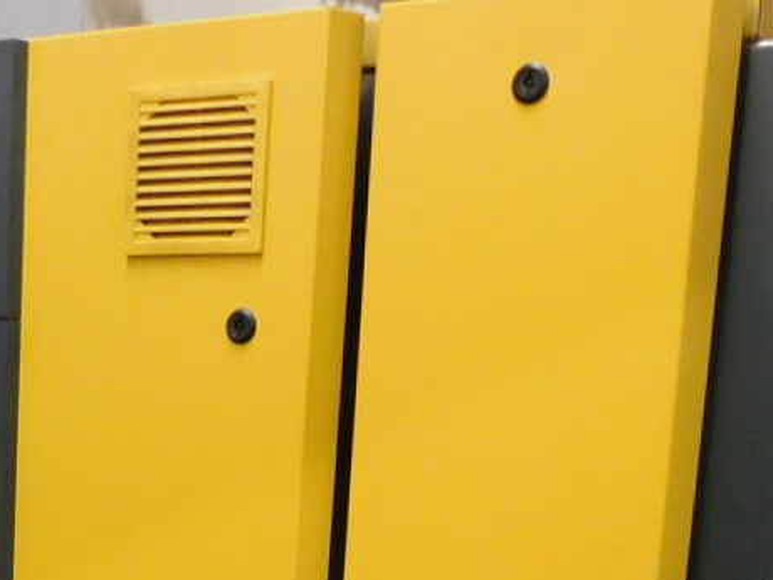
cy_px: 834
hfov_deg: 23.6
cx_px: 47
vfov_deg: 16.9
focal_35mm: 80
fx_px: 1786
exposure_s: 1/15
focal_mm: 4
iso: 400
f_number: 3
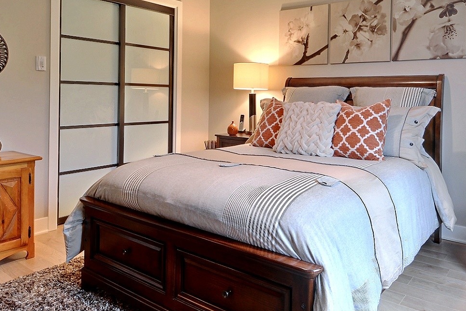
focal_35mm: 28
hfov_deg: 65.2
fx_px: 362
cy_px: 101
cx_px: 261
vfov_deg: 45.6
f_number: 9
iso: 200
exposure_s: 1/2
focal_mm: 12
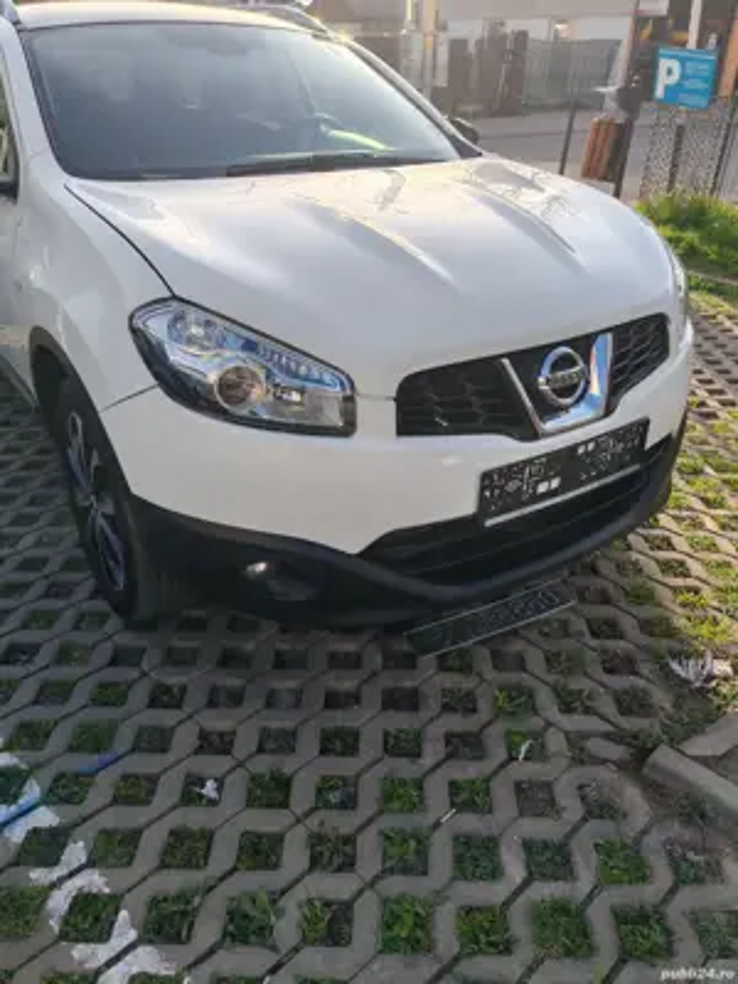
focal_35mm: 27
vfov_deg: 65.3
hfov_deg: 51.4
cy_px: 492
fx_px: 768
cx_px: 369
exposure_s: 1/1400
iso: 50
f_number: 1.95
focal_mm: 5.52
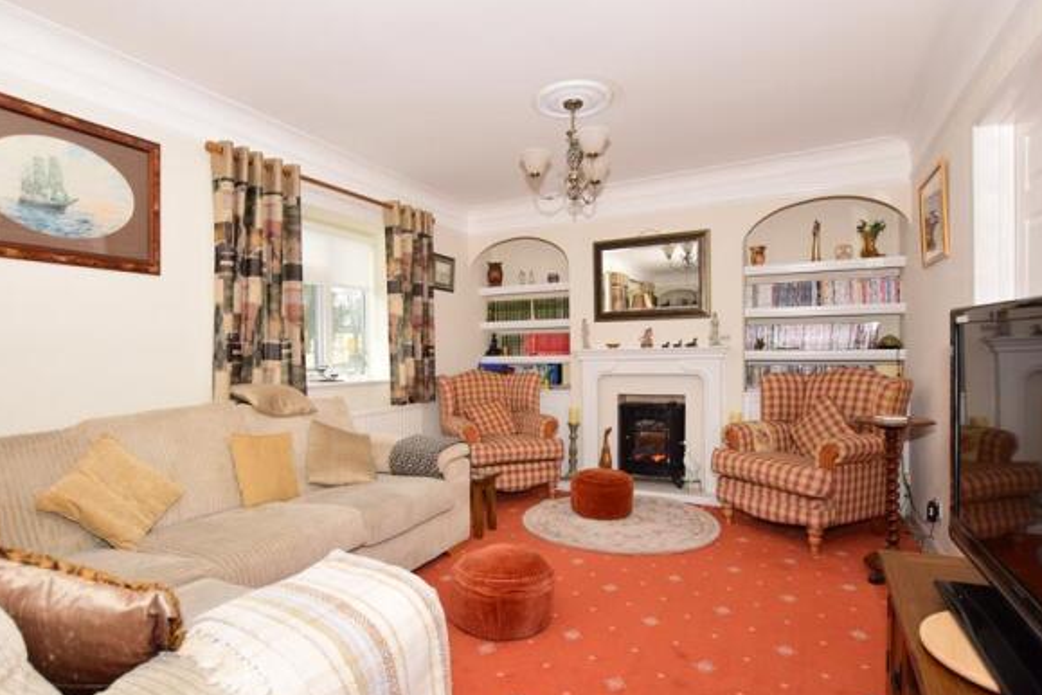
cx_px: 497
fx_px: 492
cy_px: 357
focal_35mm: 17
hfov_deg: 93.2
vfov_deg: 70.4
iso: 400
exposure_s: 1/80
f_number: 5.6
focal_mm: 10
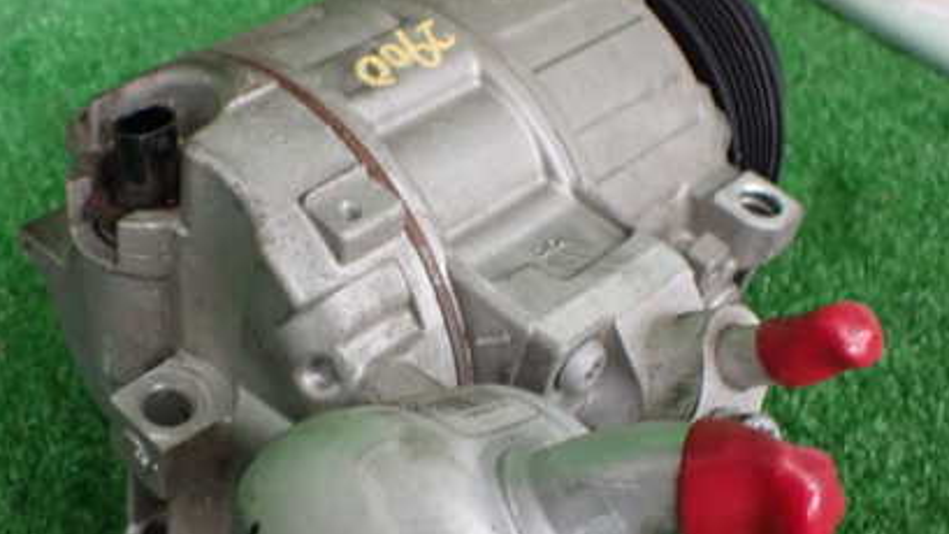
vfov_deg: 24.8
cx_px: 390
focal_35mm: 48
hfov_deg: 42.7
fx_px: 1208
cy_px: 369
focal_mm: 5.4
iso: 800
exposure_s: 1/100
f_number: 2.3
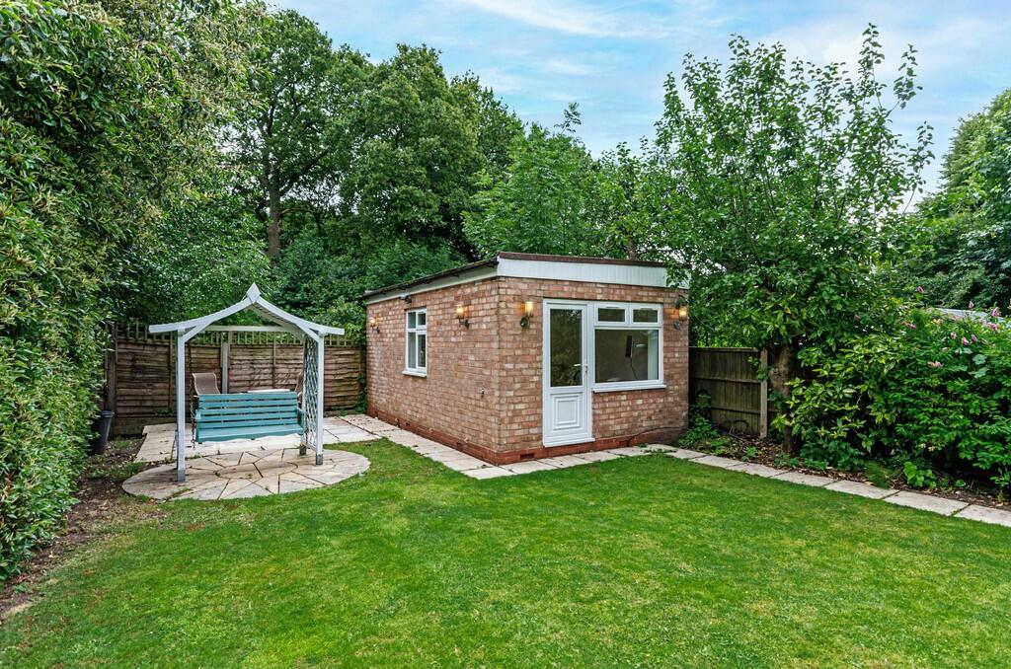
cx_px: 506
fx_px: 546
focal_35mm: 20
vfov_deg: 63.0
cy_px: 334
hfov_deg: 85.5
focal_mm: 13
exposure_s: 1/200
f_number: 10
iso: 400
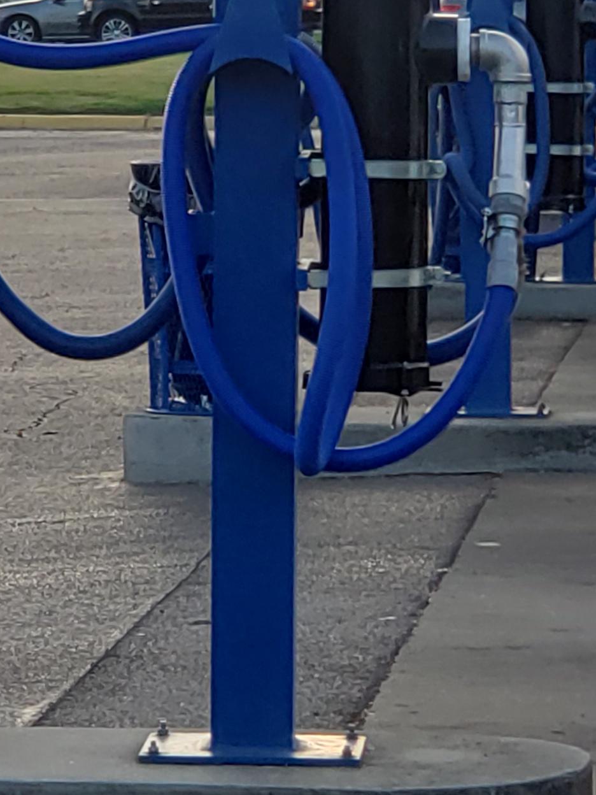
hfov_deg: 8.8
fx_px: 3857
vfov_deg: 11.8
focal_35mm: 168
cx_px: 285
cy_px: 333
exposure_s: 1/140
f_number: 2.4
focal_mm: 6
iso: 32
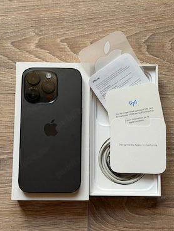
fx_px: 348
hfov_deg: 28.0
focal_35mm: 52
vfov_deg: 36.8
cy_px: 121
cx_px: 89
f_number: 1.78
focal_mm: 6.76
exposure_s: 1/60
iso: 160
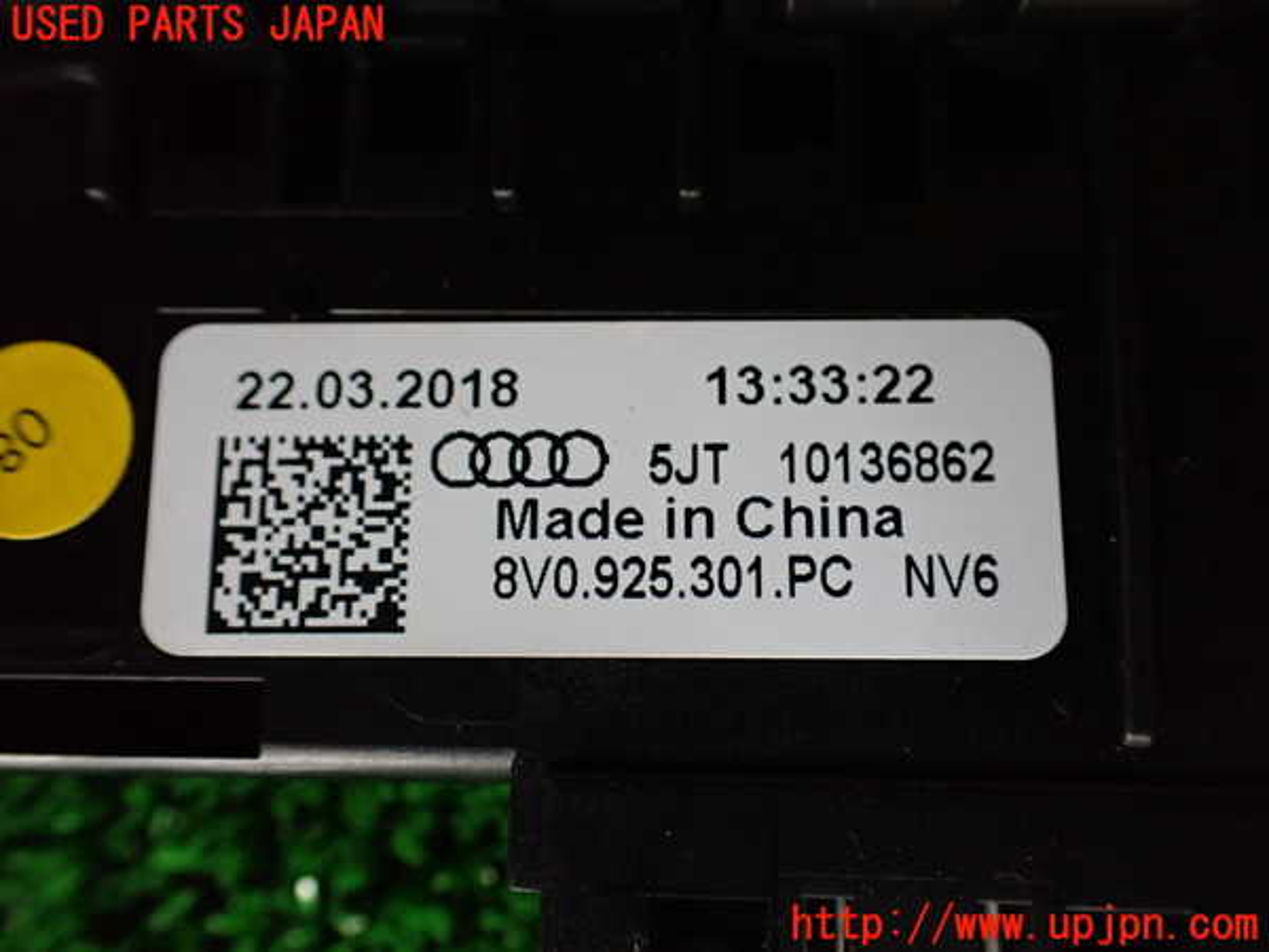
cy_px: 476
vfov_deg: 46.8
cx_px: 634
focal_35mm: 30
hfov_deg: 60.0
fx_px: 1100
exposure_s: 1/125
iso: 800
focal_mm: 5.4
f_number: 2.3
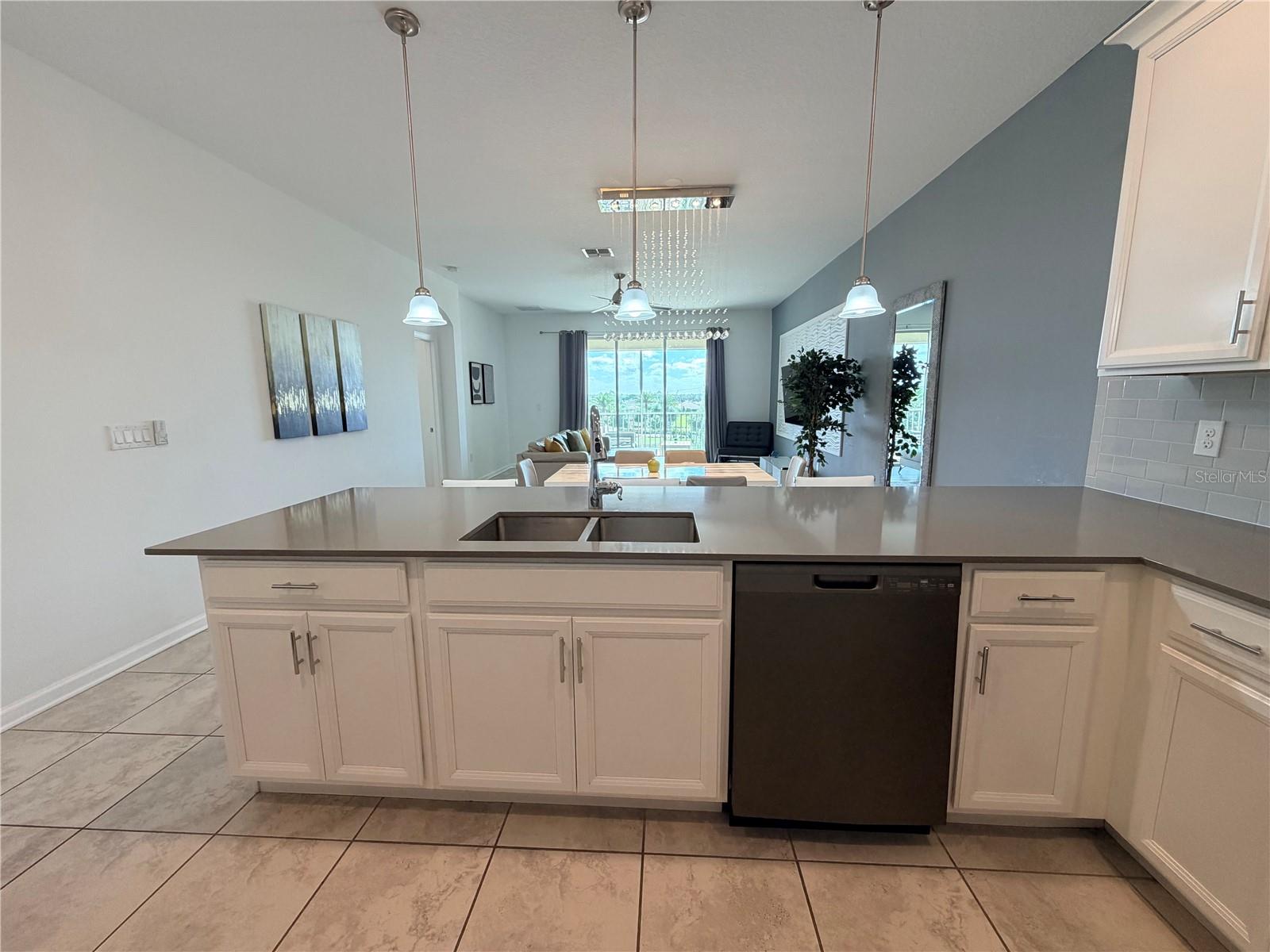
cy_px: 476
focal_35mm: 14
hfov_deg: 102.1
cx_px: 635
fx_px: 514
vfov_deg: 85.7
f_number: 2.2
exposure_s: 1/120
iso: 200
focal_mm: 2.22
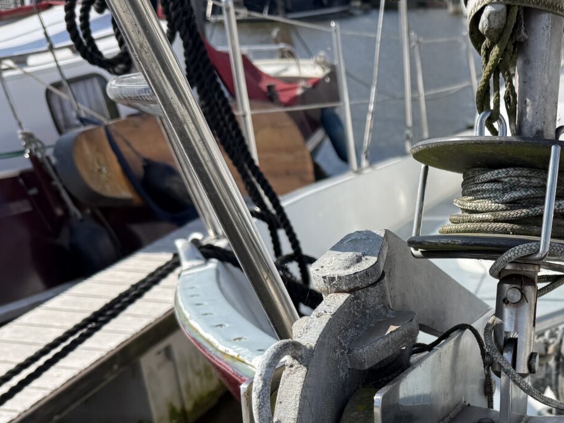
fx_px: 847
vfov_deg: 27.0
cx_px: 505
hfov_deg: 34.8
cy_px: 383
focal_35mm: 52
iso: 80
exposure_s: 1/4167
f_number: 1.78
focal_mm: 6.76
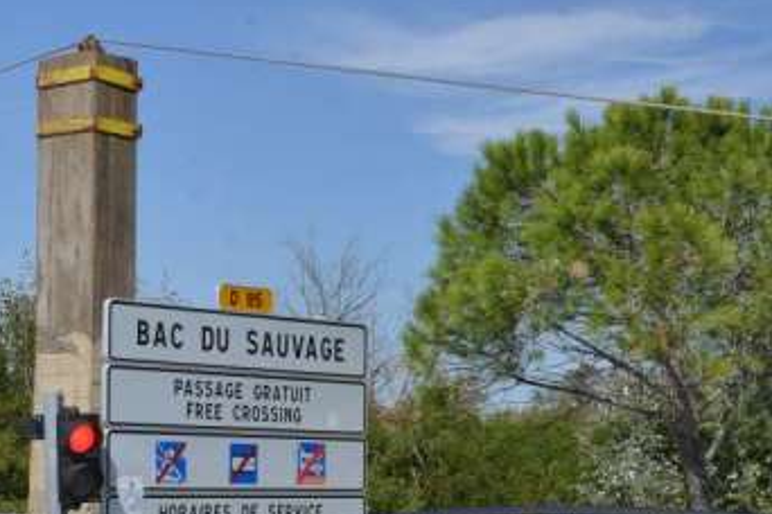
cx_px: 269
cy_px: 374
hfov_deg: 22.8
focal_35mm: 89
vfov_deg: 15.3
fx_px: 1908
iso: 320
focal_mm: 38
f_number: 14
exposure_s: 1/125
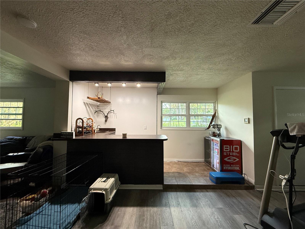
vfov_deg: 85.7
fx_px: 123
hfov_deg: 102.1
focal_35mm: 14
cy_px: 114
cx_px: 152
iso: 200
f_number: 2.2
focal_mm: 2.22
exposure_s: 1/60
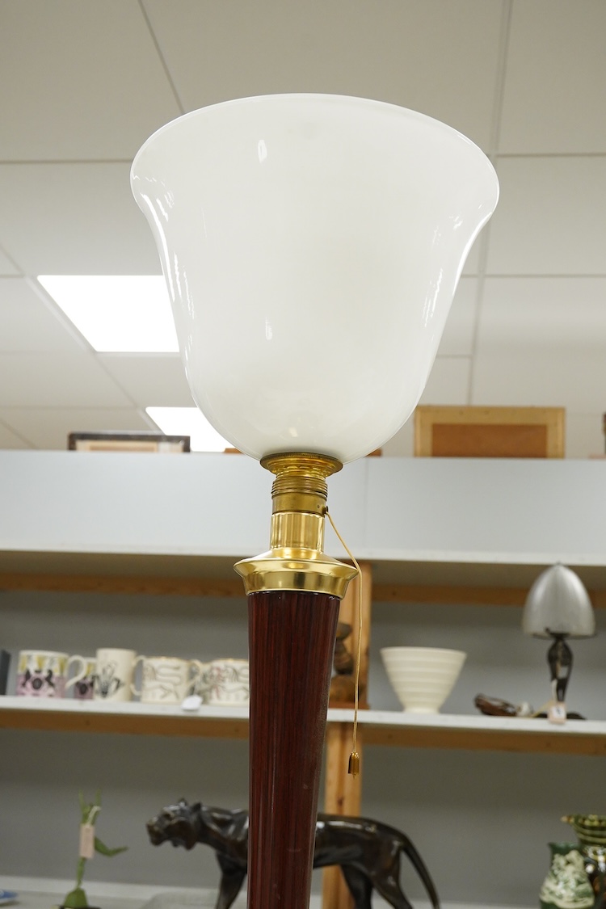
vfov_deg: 43.6
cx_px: 303
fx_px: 1136
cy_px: 454
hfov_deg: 29.9
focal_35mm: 45
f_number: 10
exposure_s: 1/200
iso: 2500
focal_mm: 30
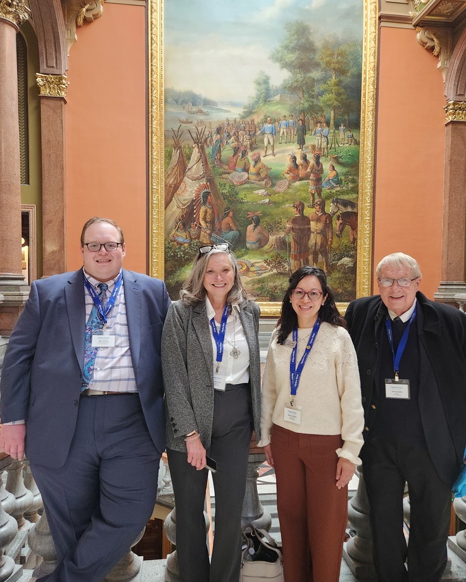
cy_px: 305
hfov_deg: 56.8
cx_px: 236
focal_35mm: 25
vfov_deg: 68.1
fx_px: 431
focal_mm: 5.4
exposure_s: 1/120
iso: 640
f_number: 1.8
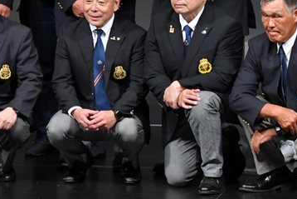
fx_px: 4820
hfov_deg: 3.5
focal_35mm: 584
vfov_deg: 2.4
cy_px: 22
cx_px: 245
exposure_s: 1/400
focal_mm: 180
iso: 3200
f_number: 5.6
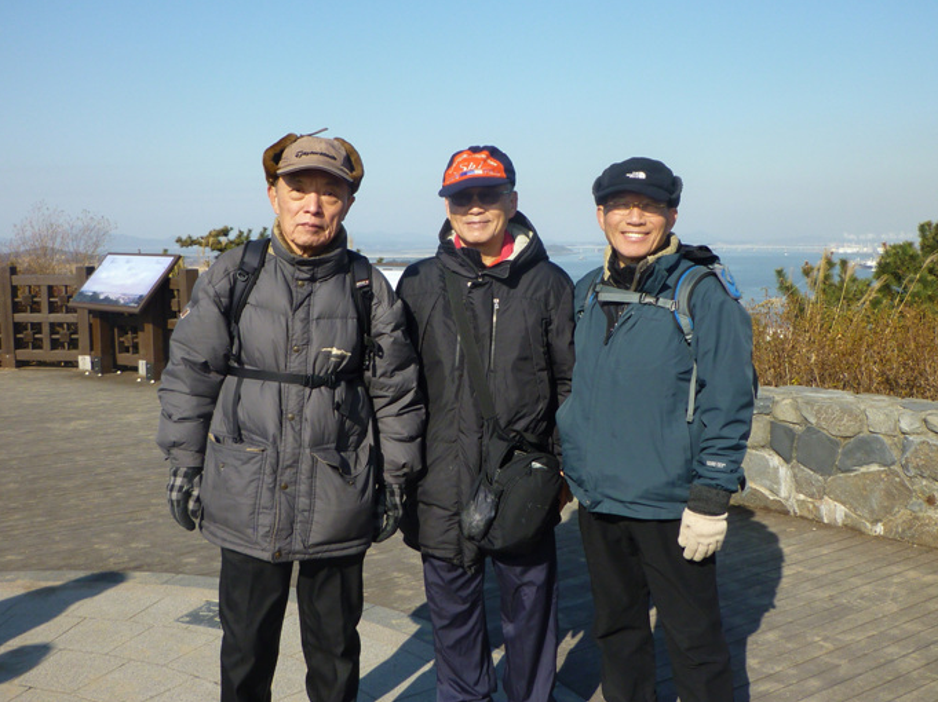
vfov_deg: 39.6
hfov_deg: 51.4
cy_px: 353
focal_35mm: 36
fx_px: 975
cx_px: 475
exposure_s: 1/500
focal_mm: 4.4
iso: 80
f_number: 4
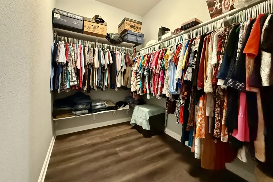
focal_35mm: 15
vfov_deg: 77.0
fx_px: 114
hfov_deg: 100.4
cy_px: 80
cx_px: 135
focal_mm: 2.22
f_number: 2.2
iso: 1250
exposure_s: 1/60
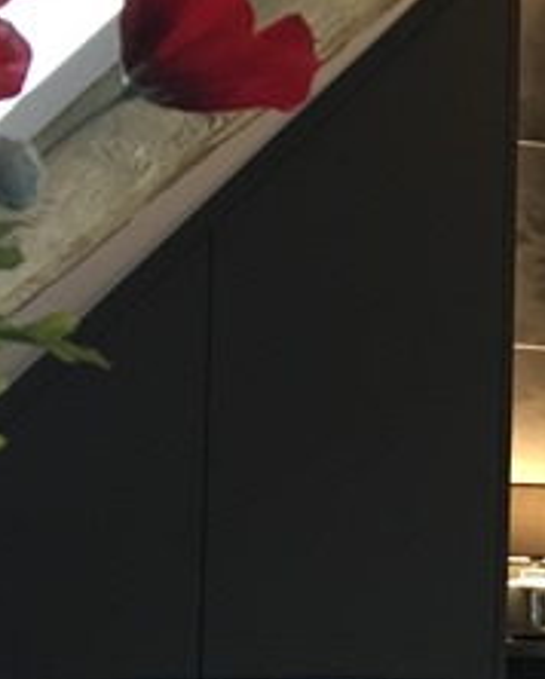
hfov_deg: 13.4
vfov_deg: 18.5
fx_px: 2054
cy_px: 618
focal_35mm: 102
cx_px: 1017
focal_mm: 4.15
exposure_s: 1/20
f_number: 2.2
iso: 200
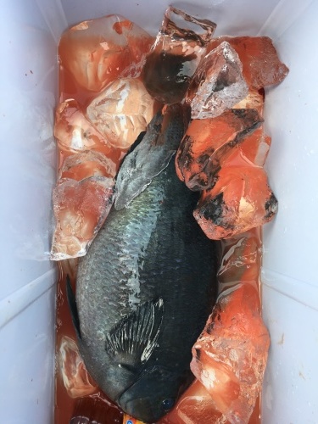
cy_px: 212
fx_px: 355
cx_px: 159
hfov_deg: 48.2
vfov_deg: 61.7
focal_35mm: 29
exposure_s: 1/60
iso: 25
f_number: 2.2
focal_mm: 4.15
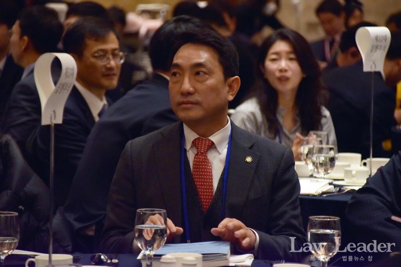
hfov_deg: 8.9
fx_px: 2590
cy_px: 134
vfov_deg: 5.9
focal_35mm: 232
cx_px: 200
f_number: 6
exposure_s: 1/160
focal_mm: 155
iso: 1250
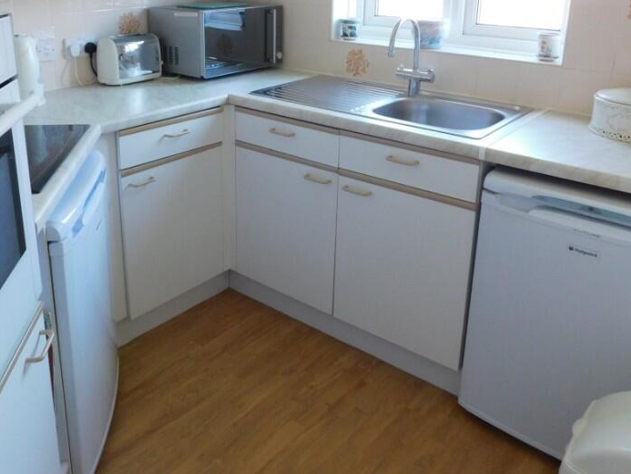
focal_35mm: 34
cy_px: 133
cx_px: 246
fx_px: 620
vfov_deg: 40.9
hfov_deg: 53.5
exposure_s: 1/30
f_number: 3
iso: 200
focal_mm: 4
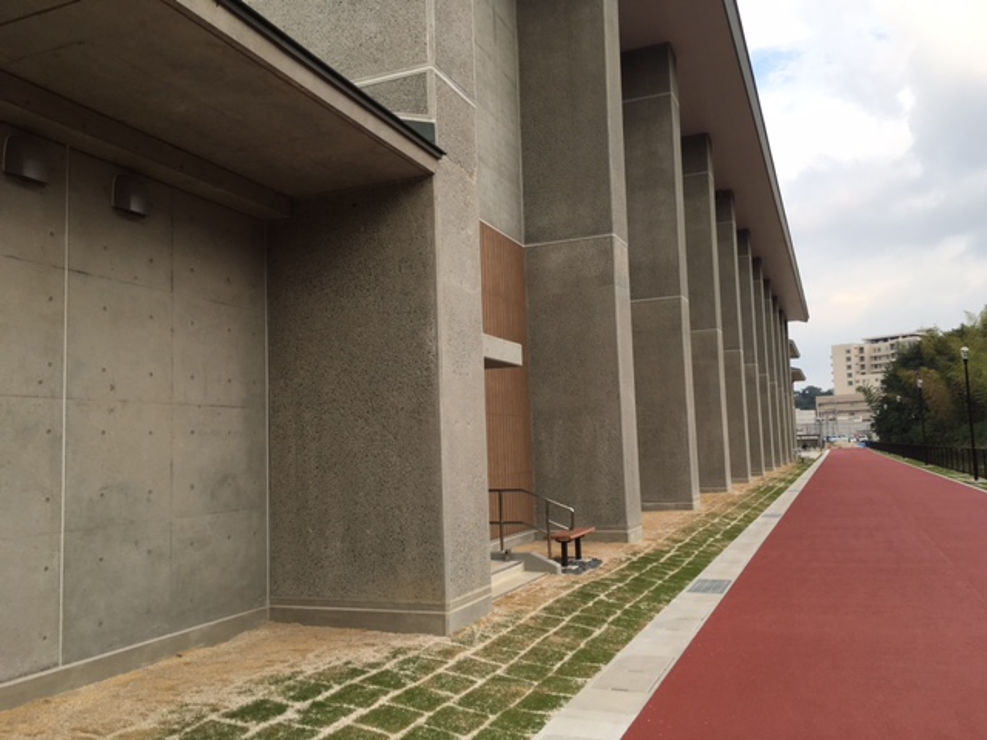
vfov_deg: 48.2
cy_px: 370
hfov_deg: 61.7
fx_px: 827
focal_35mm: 29
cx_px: 494
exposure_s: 1/266
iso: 25
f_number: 2.2
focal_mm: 4.15
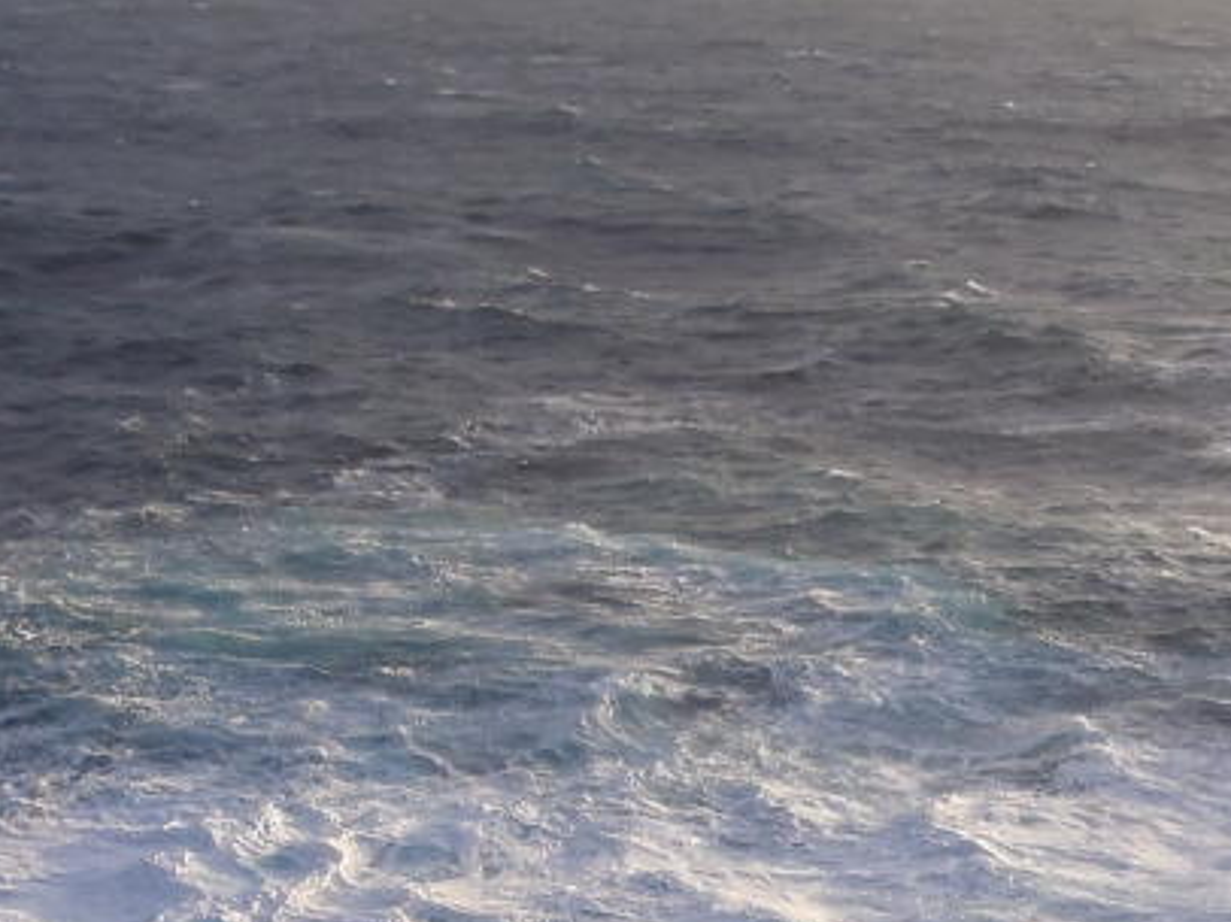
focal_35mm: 74
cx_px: 528
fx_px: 2630
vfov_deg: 19.1
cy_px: 1022
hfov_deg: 26.3
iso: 80
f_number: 4.5
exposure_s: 1/320
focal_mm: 5
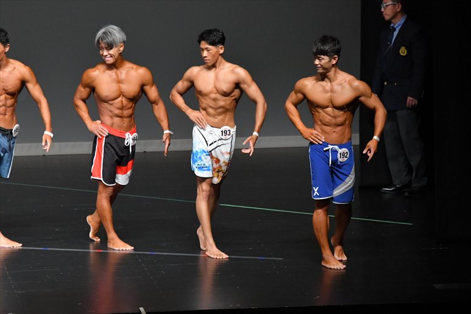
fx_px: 3727
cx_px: 236
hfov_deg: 7.2
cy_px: 157
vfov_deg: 4.8
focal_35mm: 285
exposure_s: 1/400
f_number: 5.6
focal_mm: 190
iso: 5000
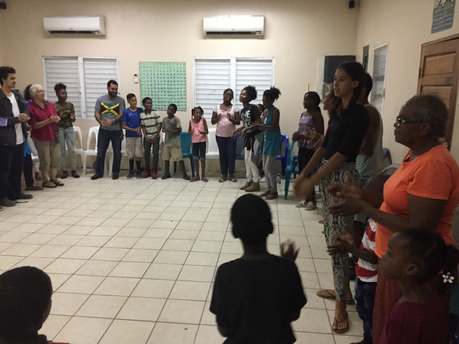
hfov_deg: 61.7
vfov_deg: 48.2
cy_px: 172
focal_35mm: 29
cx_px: 230
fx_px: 385
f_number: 2.2
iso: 250
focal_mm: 4.15
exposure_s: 1/24
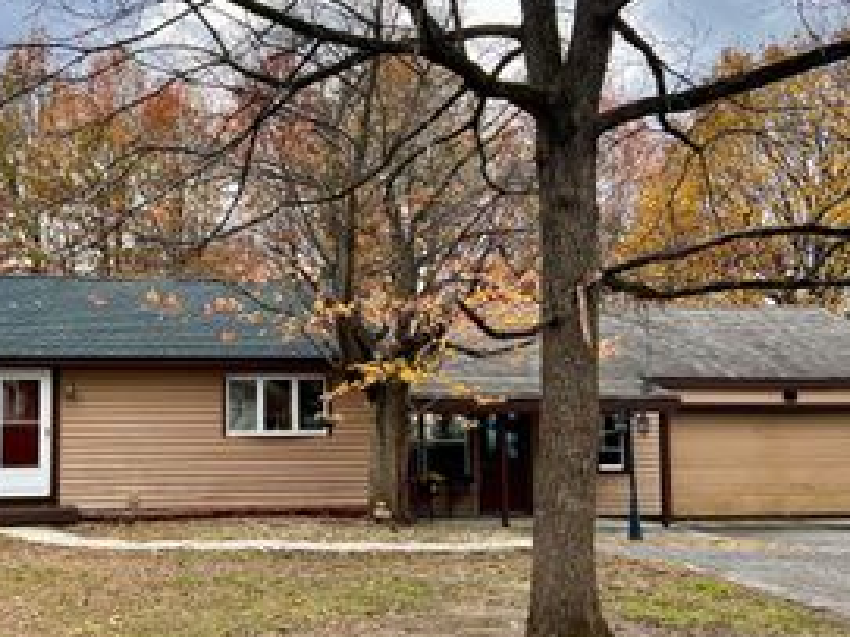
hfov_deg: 38.9
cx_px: 245
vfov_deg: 30.2
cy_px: 318
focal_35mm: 48
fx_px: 1178
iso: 50
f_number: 1.5
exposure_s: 1/1361
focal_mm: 5.7
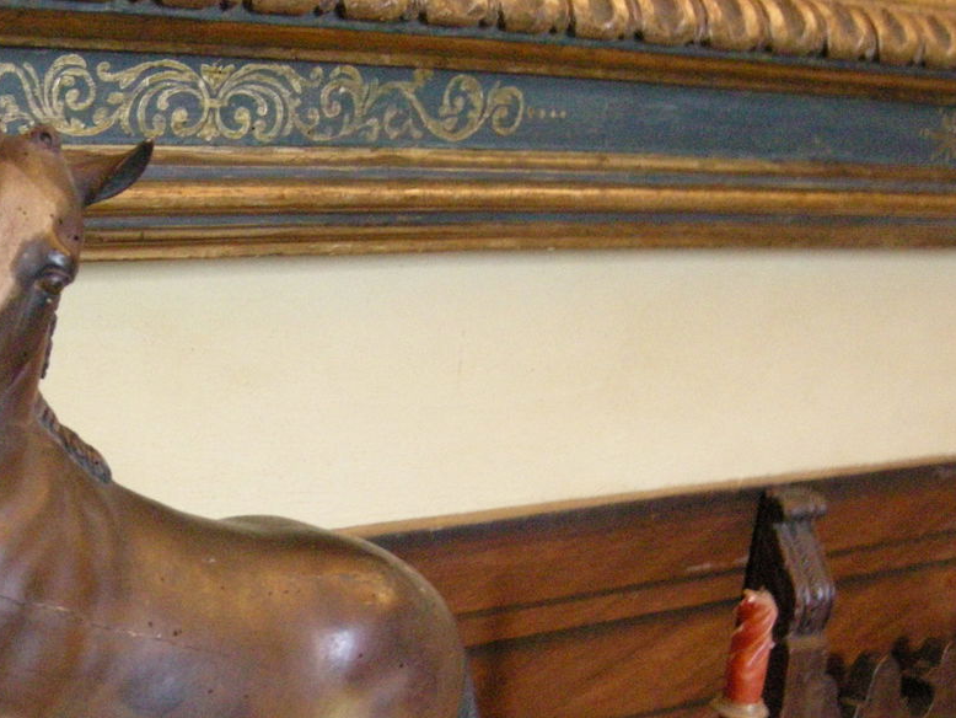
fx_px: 2044
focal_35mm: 74
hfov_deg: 25.8
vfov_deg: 19.5
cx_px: 182
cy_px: 669
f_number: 2.7
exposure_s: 1/8
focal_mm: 7.5
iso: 766
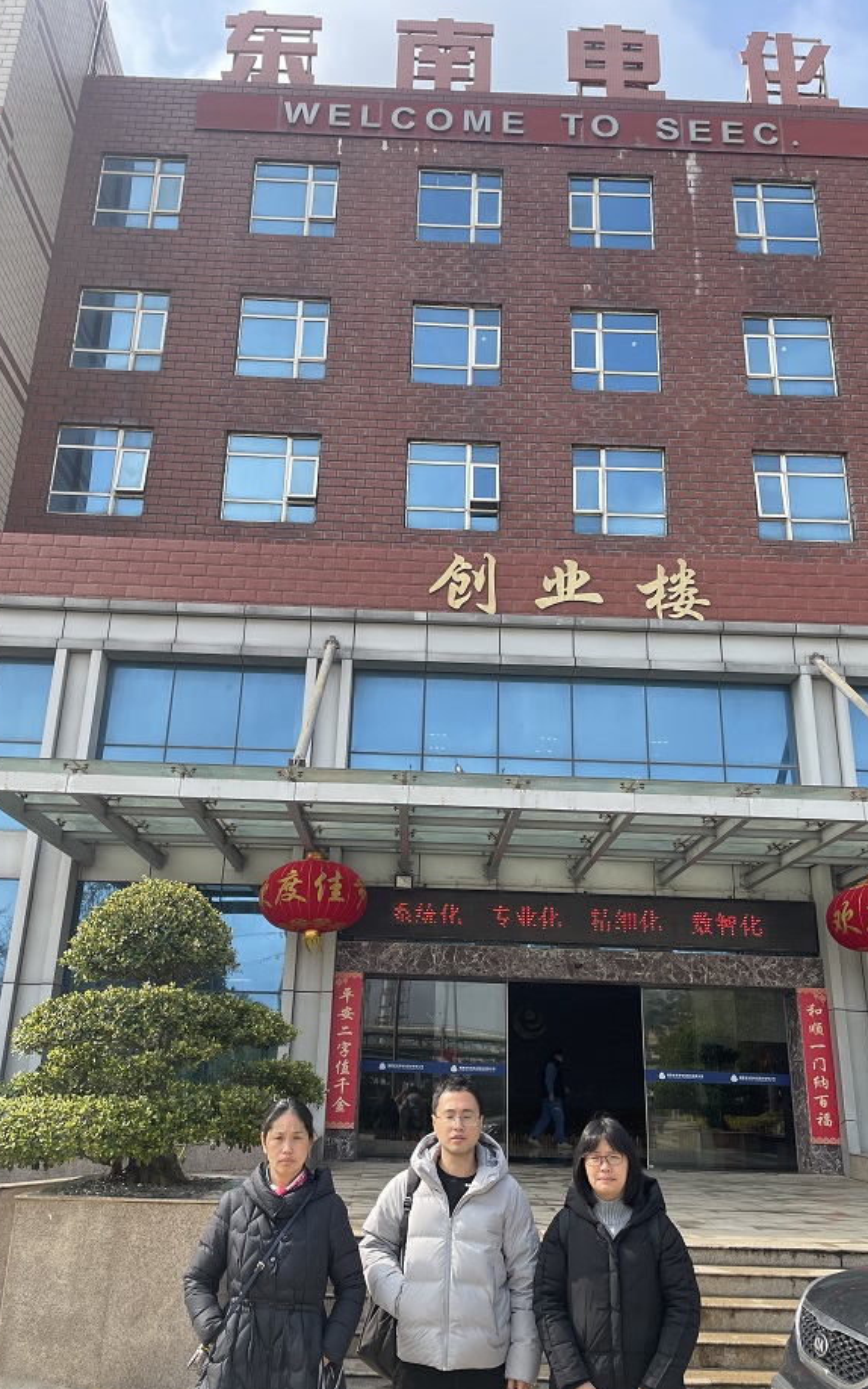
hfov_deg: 44.6
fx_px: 1059
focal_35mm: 28
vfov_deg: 66.5
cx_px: 436
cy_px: 701
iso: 32
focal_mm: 4.2
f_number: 1.6
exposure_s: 1/1383
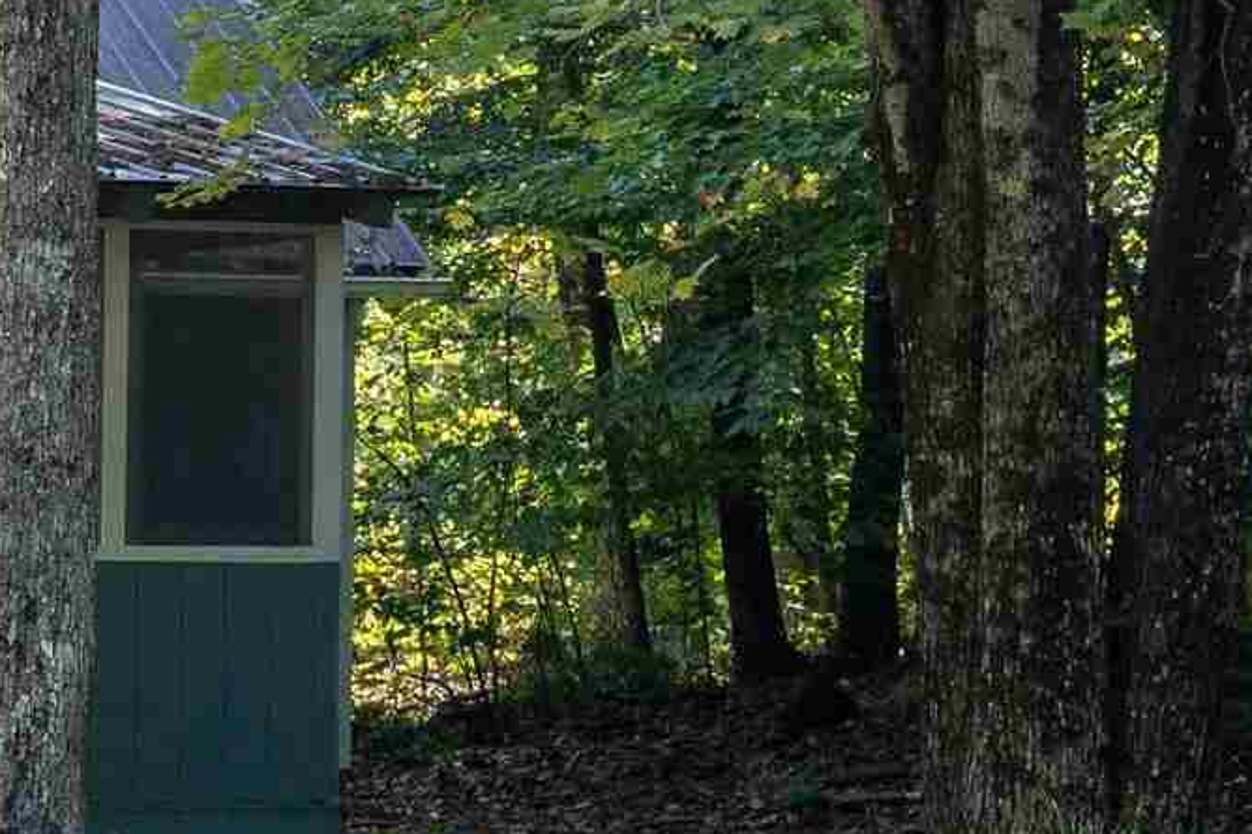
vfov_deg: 8.5
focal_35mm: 161
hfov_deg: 11.6
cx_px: -1130
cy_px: 523
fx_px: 5597
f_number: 11
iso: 320
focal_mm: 35
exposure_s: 1/50
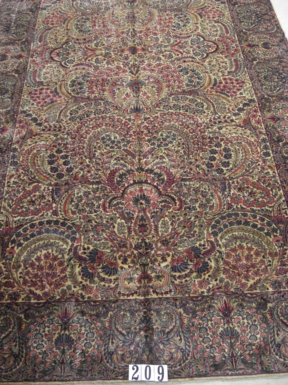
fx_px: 422
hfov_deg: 37.7
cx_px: 144
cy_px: 192
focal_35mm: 38
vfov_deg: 49.0
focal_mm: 7.9
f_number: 2.8
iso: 800
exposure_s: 1/40
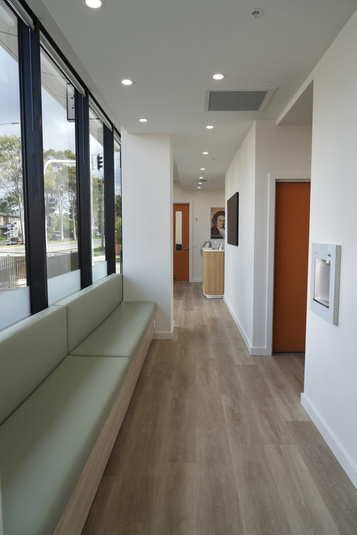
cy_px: 268
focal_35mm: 24
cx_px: 178
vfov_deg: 73.7
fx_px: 357
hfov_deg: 53.1
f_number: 6.3
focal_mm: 24
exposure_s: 1/800
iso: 1250
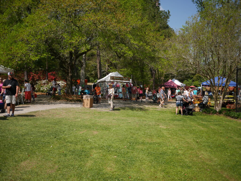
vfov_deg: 36.0
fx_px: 279
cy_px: 90
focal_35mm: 40
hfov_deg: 46.8
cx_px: 120
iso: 200
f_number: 1.8
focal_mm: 20
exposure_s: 1/8000
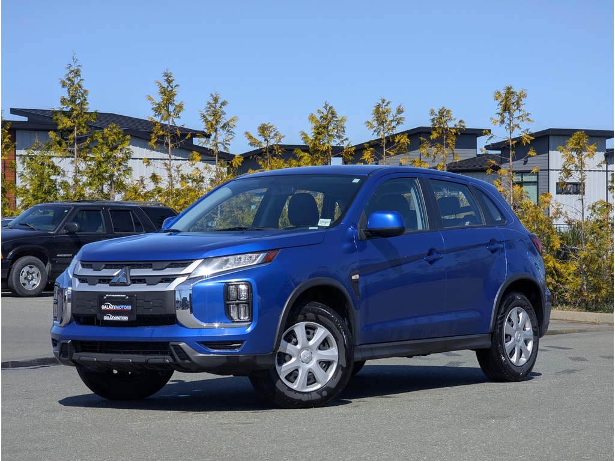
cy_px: 230
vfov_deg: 14.0
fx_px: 1883
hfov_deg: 18.5
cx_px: 308
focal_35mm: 106
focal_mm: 19
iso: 30
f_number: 3.5
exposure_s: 1/662
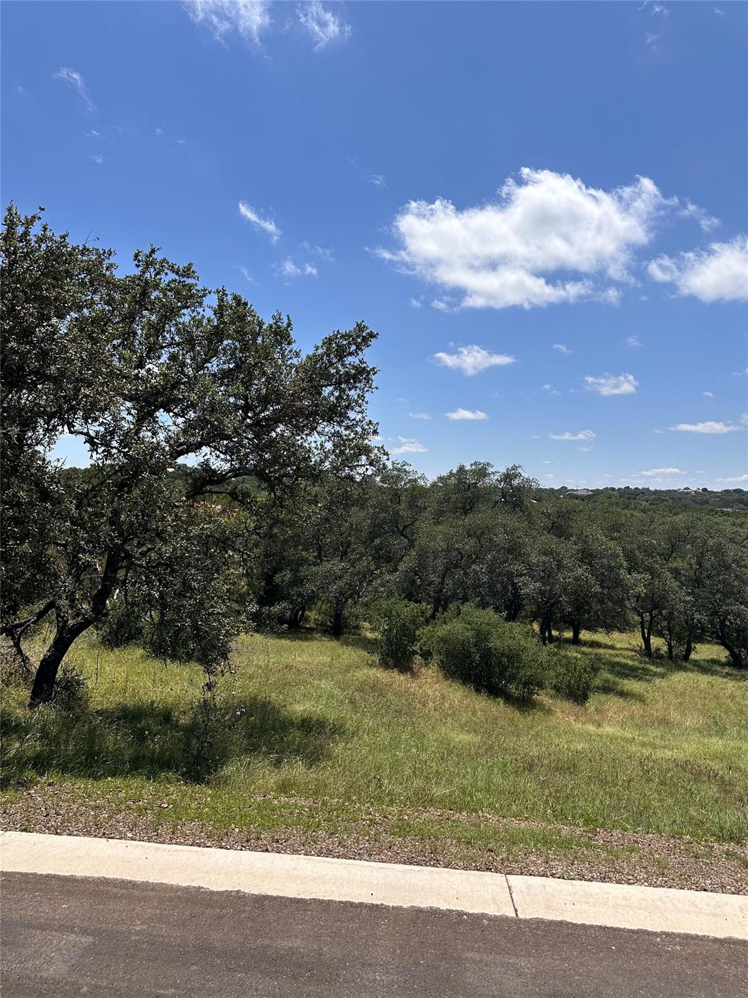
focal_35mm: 24
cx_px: 374
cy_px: 499
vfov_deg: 71.6
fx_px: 691
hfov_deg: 56.8
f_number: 1.78
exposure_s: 1/6623
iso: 80
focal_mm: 6.86
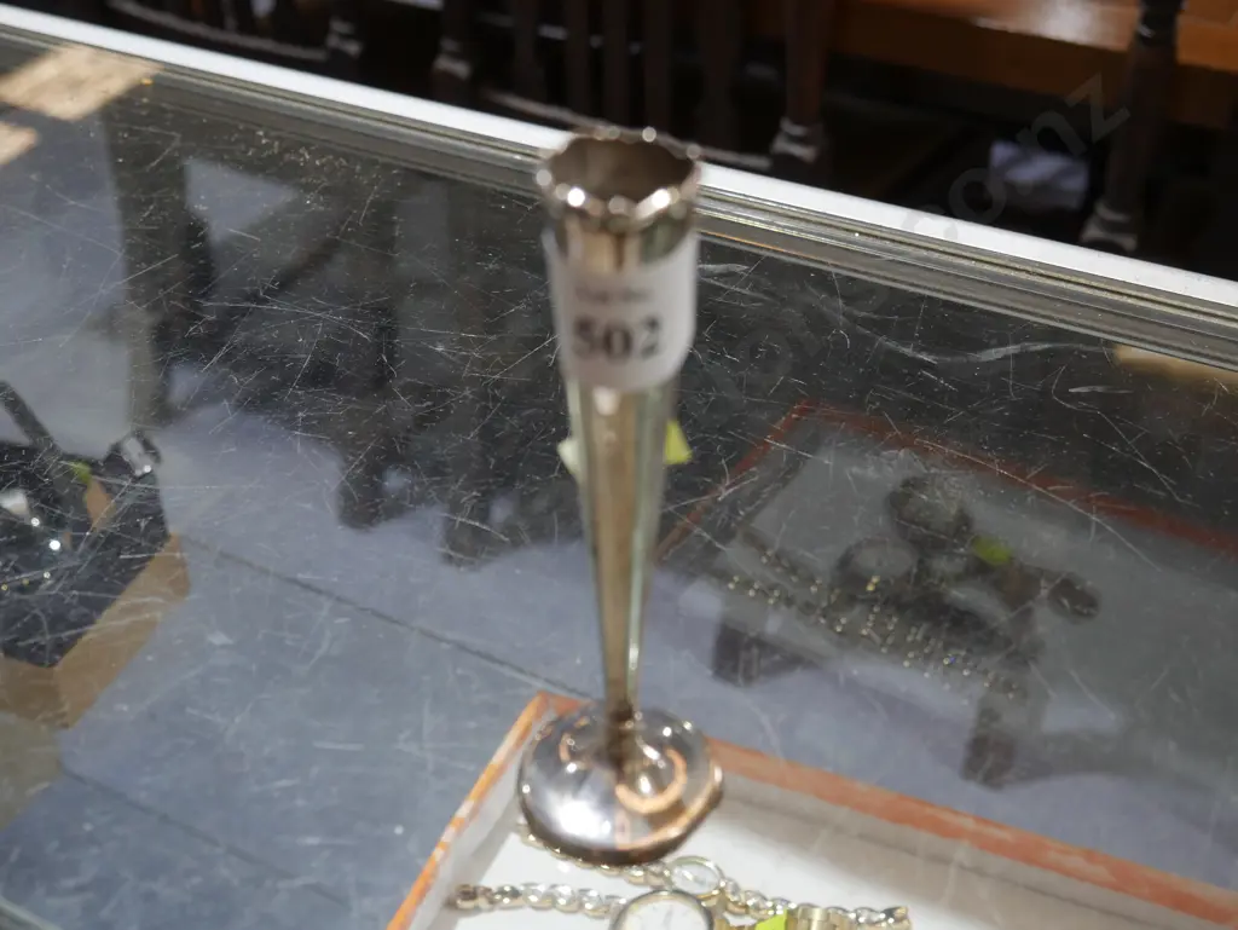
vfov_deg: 36.0
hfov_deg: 46.8
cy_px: 465
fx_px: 1431
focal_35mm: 40
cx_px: 619
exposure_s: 1/60
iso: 400
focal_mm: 20
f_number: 4.5
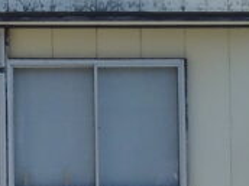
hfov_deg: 8.6
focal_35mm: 226
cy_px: 40
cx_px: -64
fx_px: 1626
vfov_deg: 6.6
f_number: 13
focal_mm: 6.07
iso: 125
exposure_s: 1/60
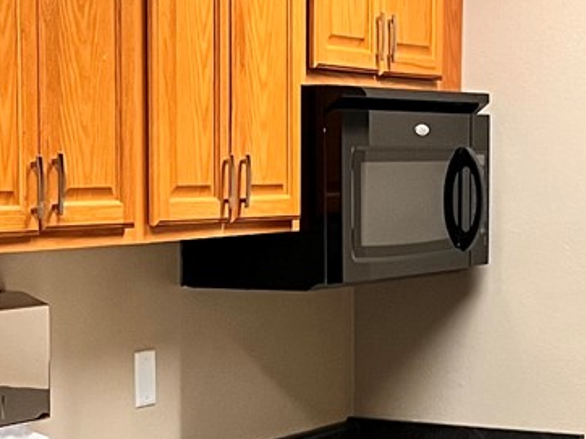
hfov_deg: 17.1
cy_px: 408
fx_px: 1945
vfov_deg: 12.7
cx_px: 380
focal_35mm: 115
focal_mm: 5.7
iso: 400
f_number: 1.5
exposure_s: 1/60
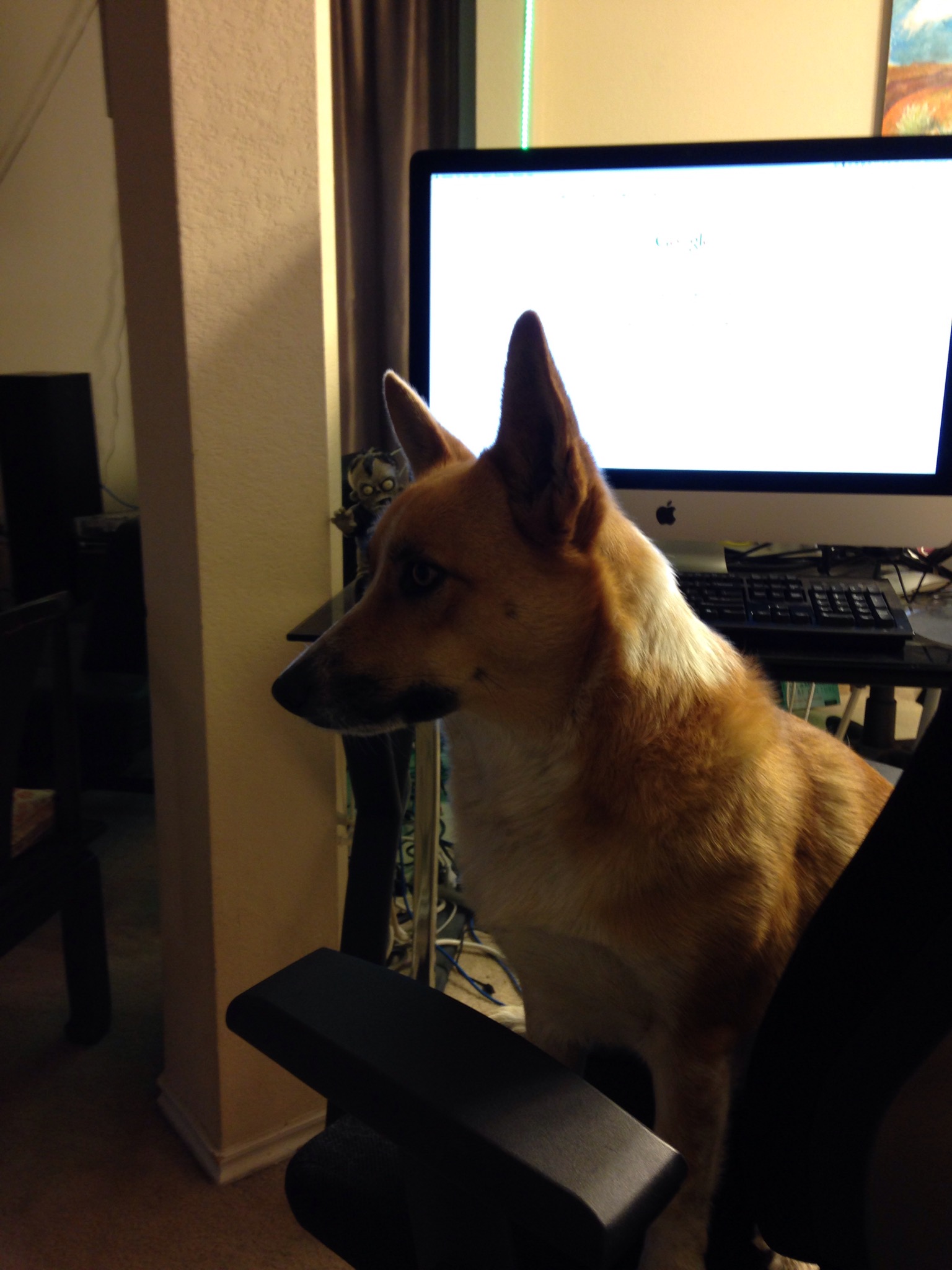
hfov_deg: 42.9
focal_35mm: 33
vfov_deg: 55.4
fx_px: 1210
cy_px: 635
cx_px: 476
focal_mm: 4.12
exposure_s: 1/20
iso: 80
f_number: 2.4
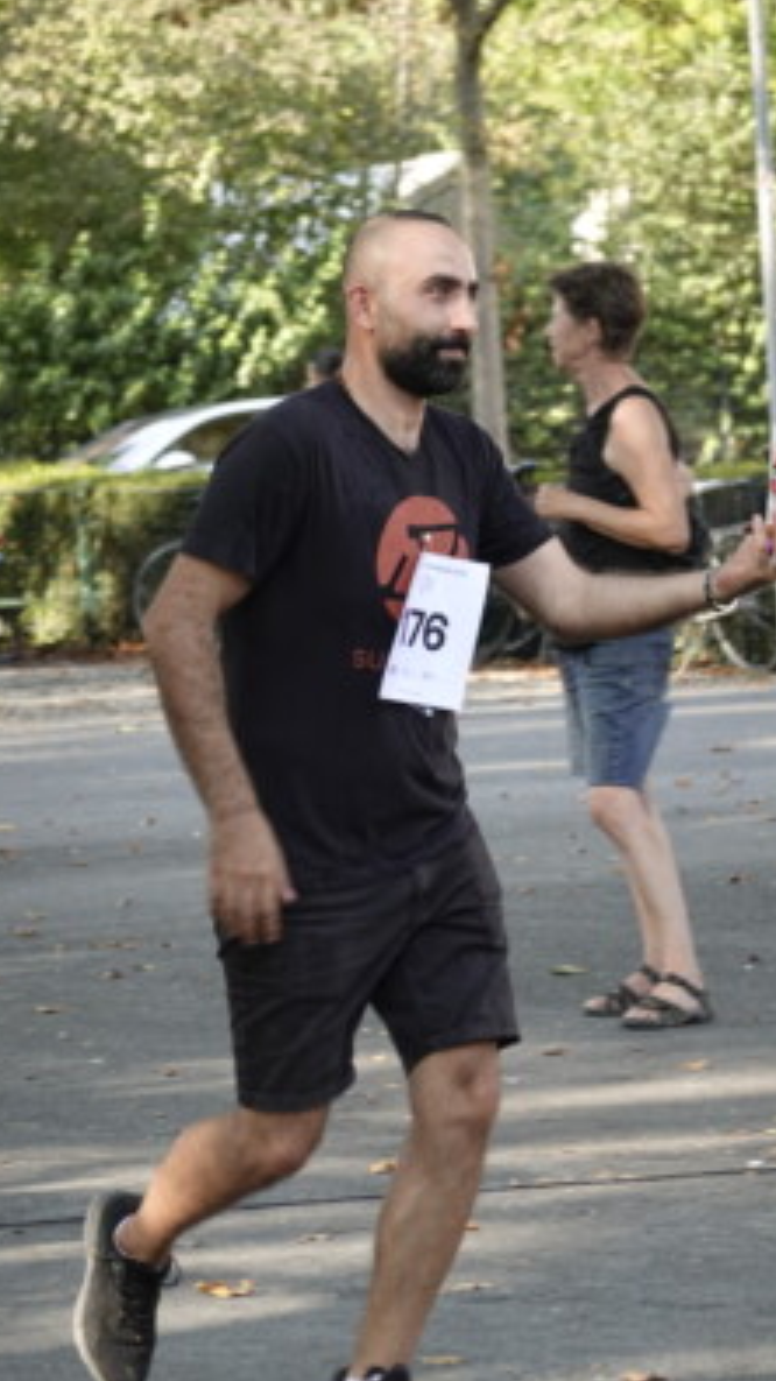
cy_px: 689
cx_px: 383
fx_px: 7723
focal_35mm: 211
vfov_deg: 10.2
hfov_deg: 5.8
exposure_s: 1/200
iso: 400
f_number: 4.5
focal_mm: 72
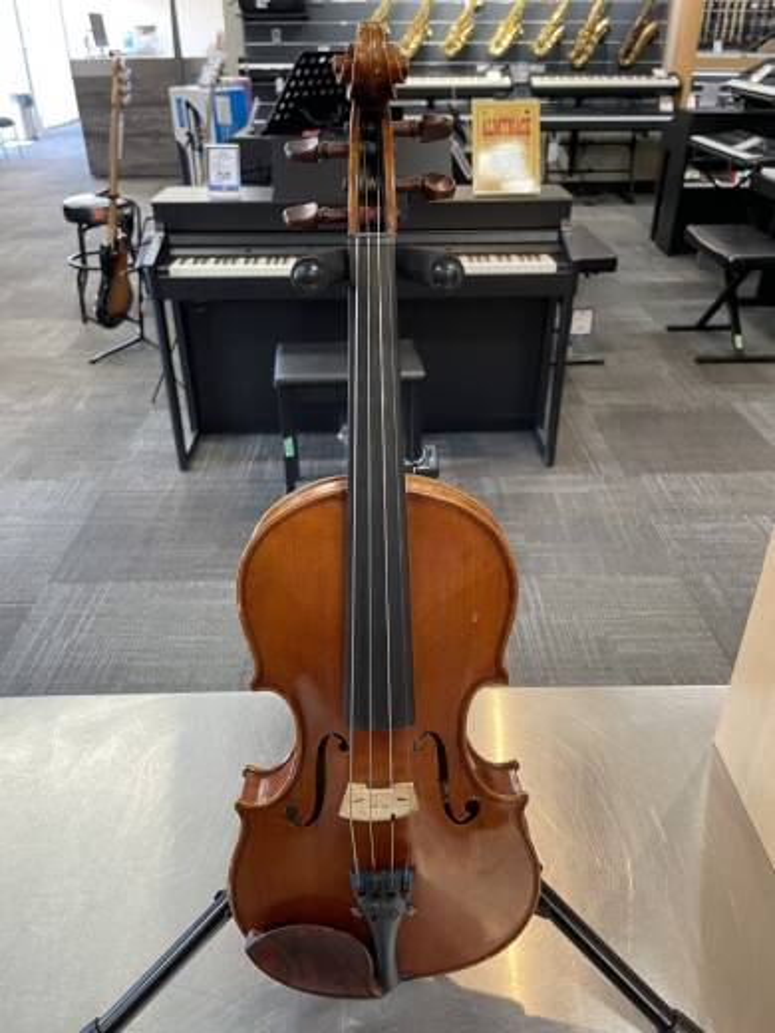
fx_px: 776
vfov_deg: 67.3
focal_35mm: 26
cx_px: 388
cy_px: 516
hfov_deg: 53.1
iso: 160
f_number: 1.6
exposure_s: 1/60
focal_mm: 4.2
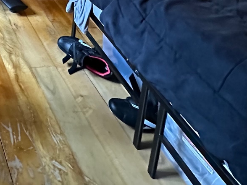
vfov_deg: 21.9
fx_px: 343
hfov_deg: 33.4
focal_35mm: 48
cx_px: -39
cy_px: -128
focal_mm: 2.22
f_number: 2.2
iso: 1250
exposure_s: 1/40
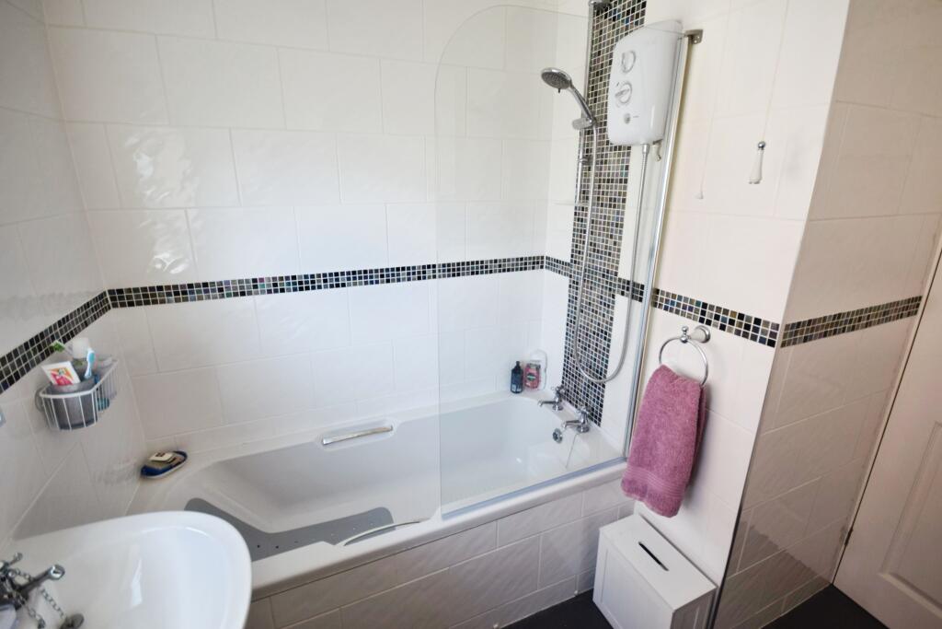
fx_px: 393
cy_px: 314
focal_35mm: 15
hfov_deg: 100.4
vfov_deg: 77.3
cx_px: 471
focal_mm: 10
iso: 400
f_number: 4
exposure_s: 1/60
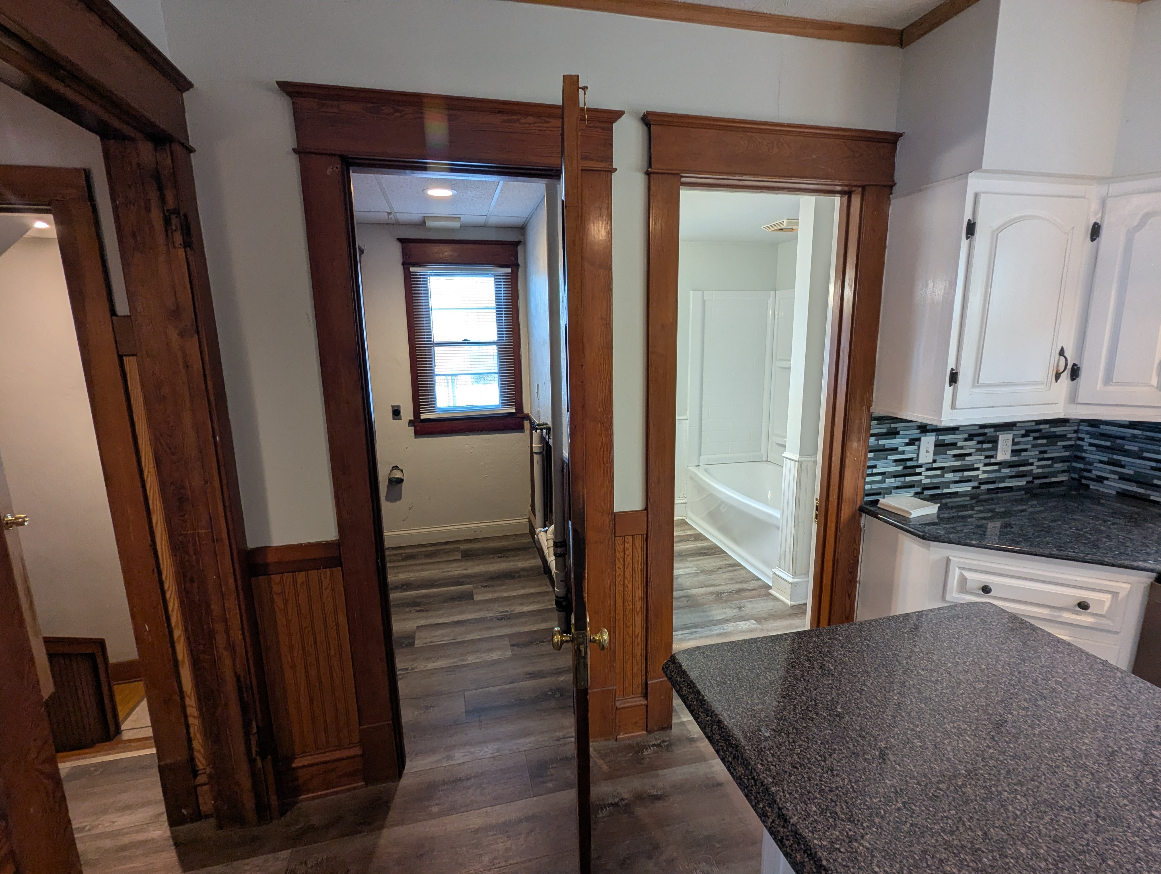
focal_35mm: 16
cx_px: 580
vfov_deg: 78.2
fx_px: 537
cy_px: 437
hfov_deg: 94.4
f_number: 2.2
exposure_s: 1/60
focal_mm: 2.35
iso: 125
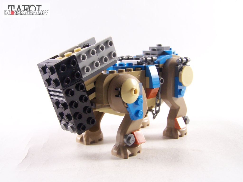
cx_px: 122
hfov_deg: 43.9
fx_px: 302
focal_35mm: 43
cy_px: 91
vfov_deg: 33.6
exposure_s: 1/30
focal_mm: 7.1
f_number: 3.6
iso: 200
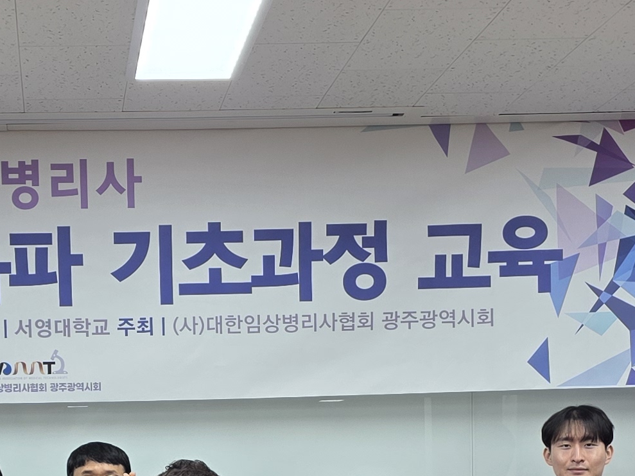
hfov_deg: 20.8
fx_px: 1706
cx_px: 109
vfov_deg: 15.1
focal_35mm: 93
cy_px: 623
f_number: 1.7
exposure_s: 1/120
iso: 64
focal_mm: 6.25
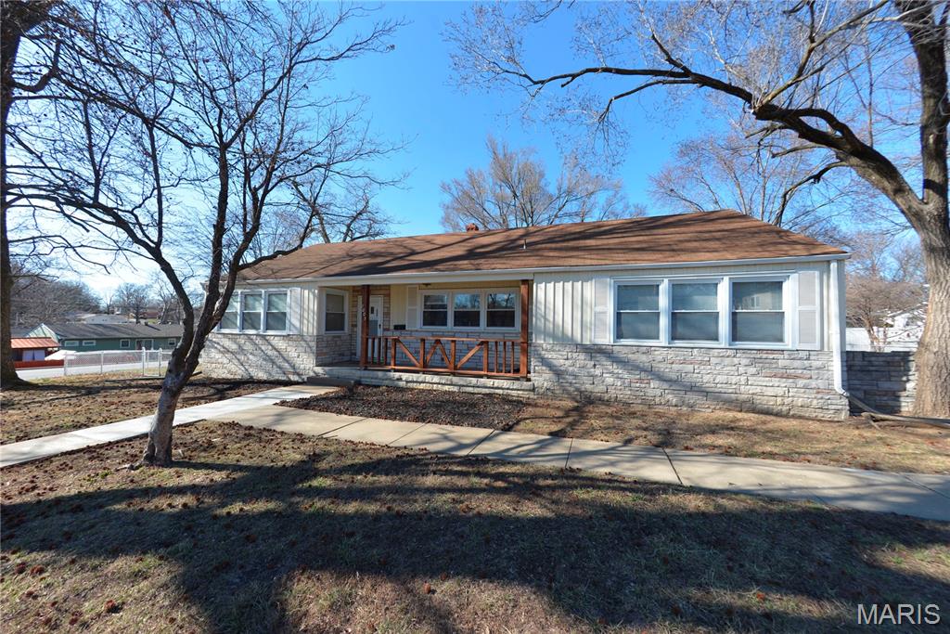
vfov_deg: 73.8
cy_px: 317
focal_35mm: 16
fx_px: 422
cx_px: 475
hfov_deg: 96.7
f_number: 8
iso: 160
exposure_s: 1/250
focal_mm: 16
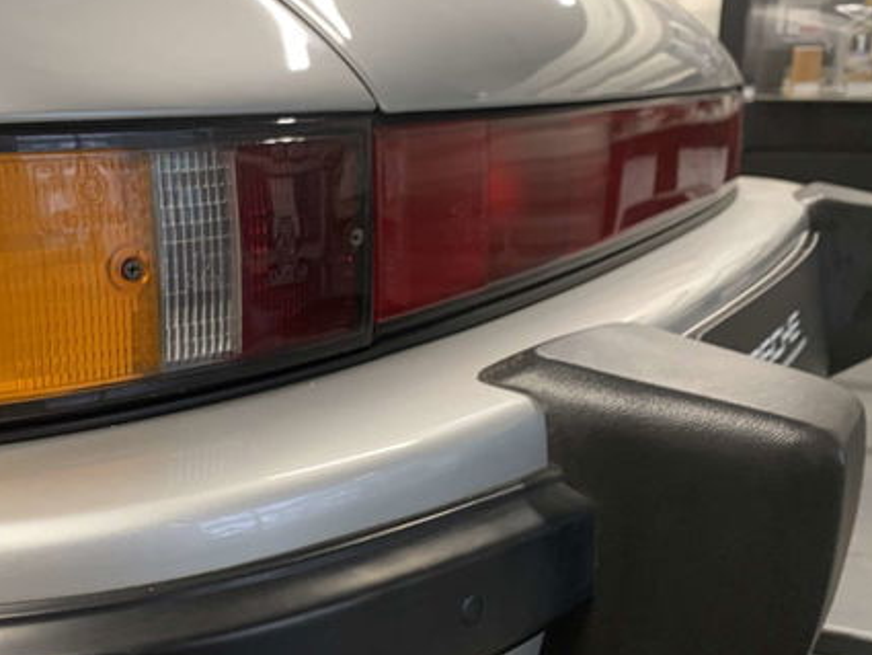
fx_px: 1184
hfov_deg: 39.8
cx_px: 275
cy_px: 464
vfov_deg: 30.5
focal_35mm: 47
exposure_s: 1/50
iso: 125
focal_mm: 4.25
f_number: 1.8
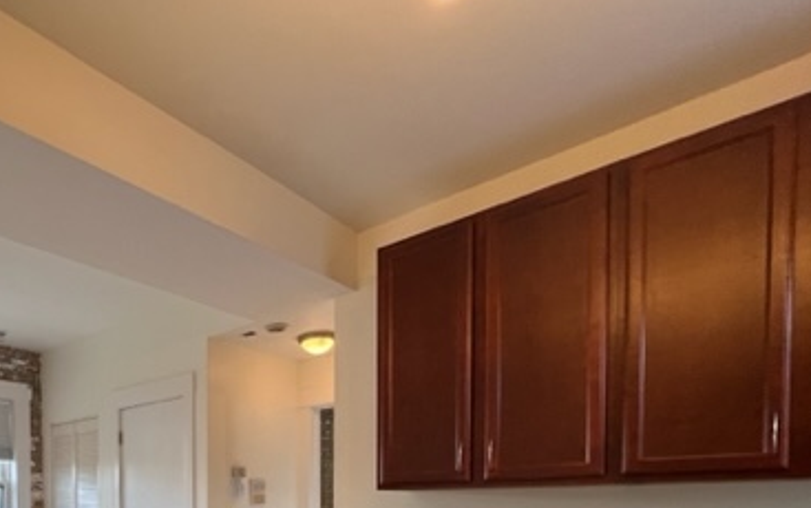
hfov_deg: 67.3
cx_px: 155
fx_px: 531
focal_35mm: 24
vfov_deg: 42.9
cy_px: 523
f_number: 1.8
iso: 80
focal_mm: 1.57
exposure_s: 1/120
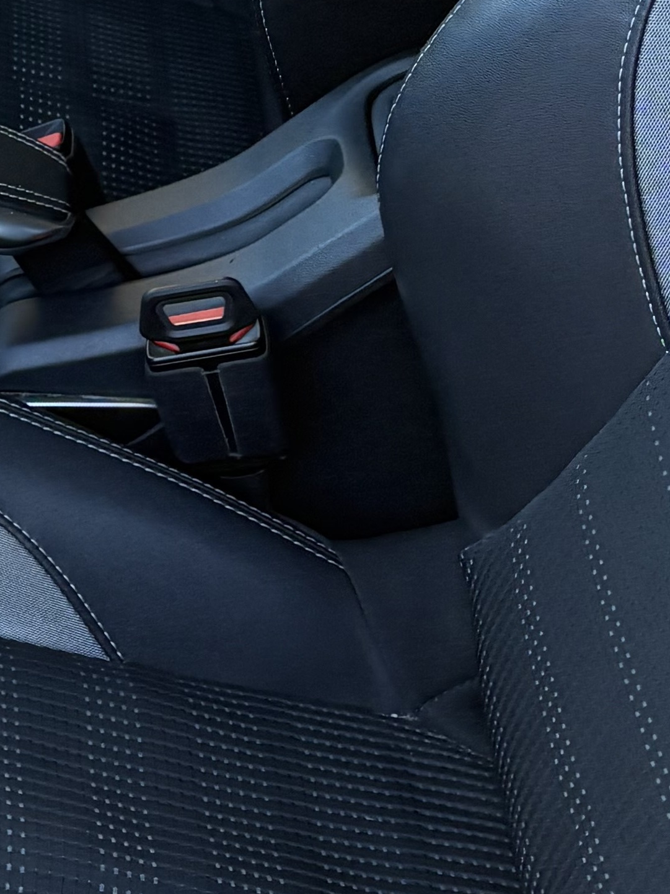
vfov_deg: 19.0
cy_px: 267
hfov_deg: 13.1
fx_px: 2659
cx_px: -489
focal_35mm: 103
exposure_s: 1/168
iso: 125
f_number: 1.6
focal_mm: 5.96
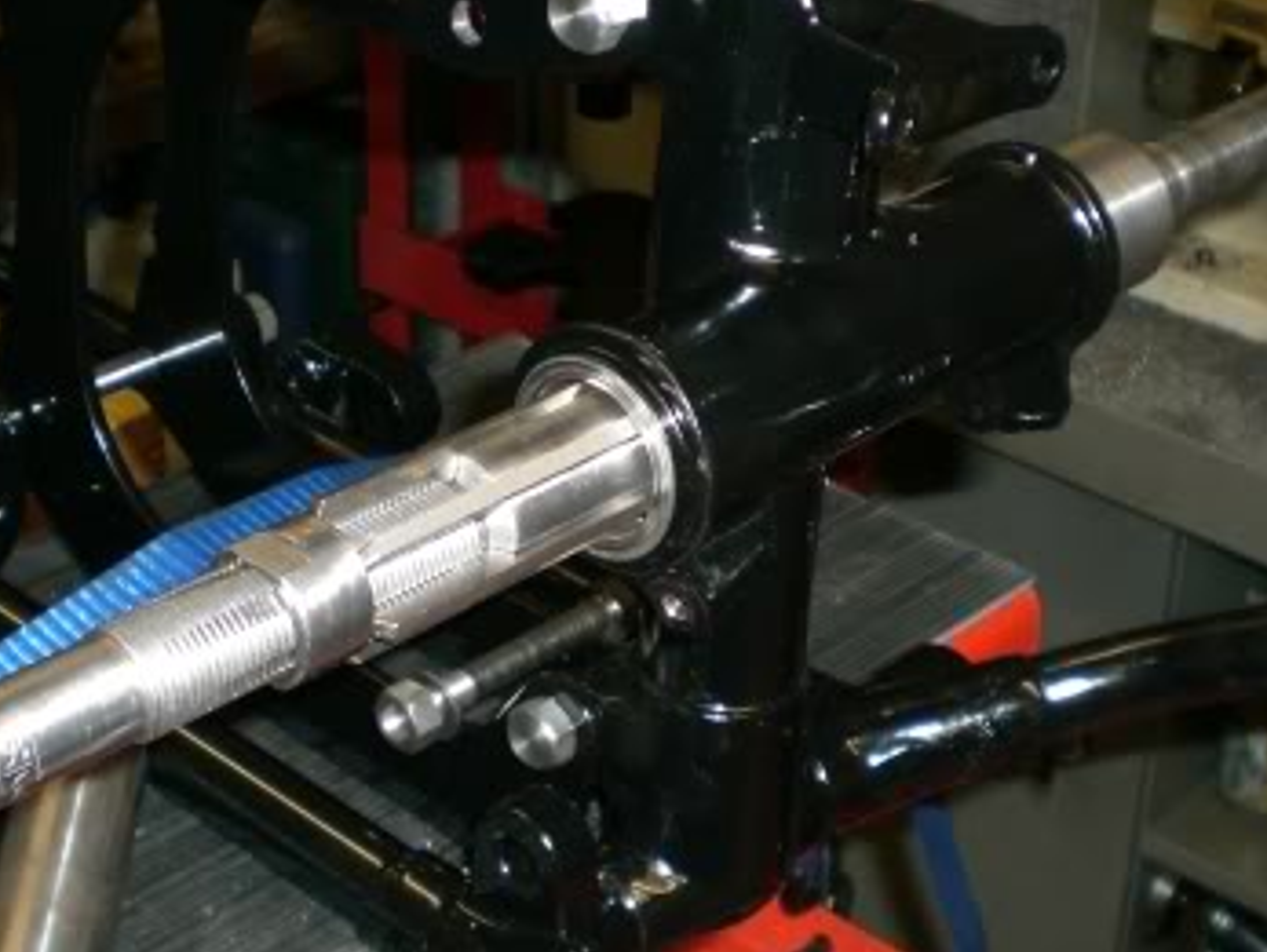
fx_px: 2565
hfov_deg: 27.7
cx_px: 602
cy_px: 492
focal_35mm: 70
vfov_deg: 21.0
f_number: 3.1
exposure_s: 1/60
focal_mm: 6.3
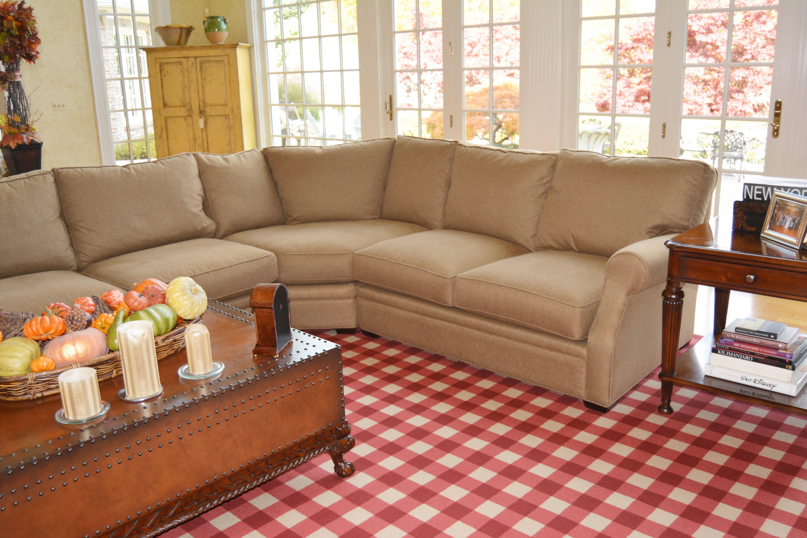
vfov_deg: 40.0
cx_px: 404
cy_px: 269
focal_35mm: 33
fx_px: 740
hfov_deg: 57.2
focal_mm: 22
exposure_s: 1/125
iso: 320
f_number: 3.5
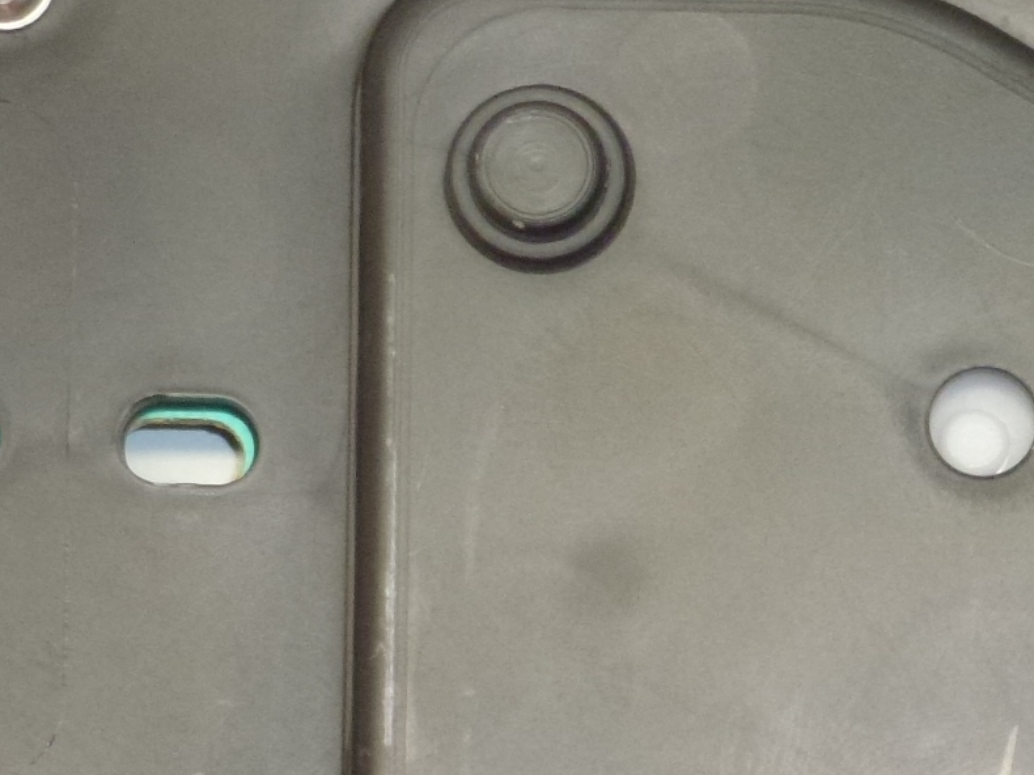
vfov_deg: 5.1
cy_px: 804
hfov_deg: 6.7
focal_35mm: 293
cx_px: 1025
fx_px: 8749
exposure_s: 1/60
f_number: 5.1
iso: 400
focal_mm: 20.2
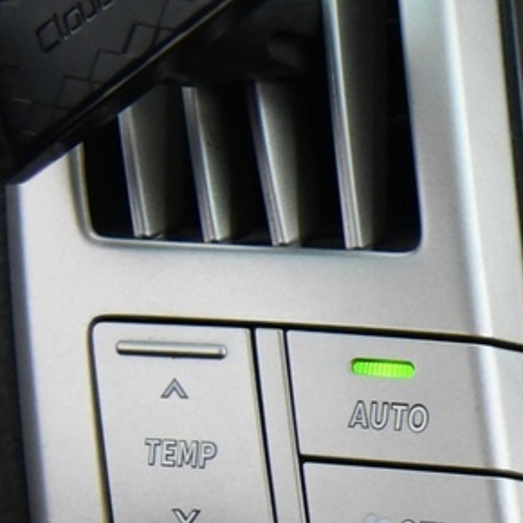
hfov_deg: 9.0
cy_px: 826
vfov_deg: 9.4
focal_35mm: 180
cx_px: 1127
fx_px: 3077
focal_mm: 38
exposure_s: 1/30
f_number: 4
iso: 4000
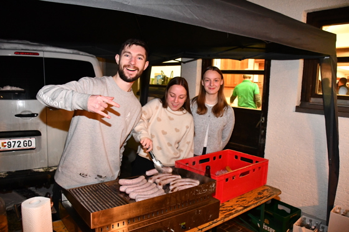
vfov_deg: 47.9
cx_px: 174
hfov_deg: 67.4
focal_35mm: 27
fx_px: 262
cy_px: 116
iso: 6400
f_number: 4
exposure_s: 1/60
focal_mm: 18
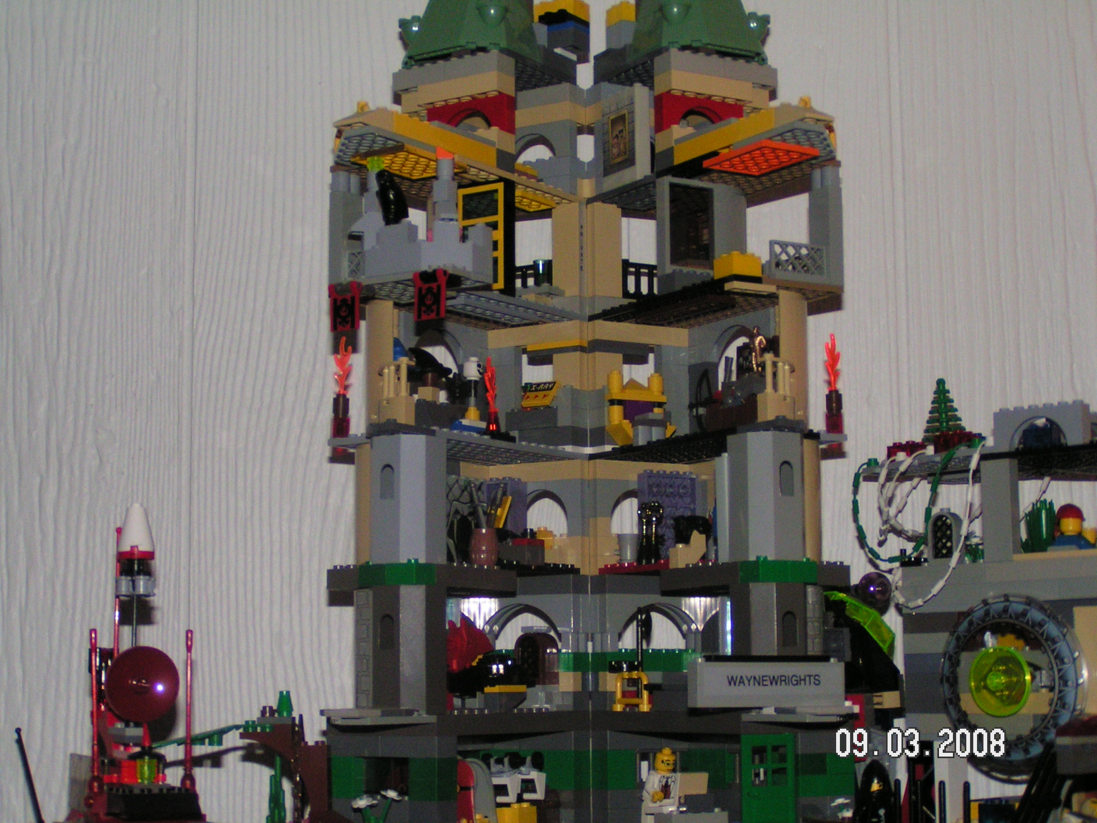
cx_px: 548
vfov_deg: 22.6
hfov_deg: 29.8
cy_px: 412
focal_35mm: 65
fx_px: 2060
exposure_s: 1/80
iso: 200
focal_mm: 10
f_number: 3.2
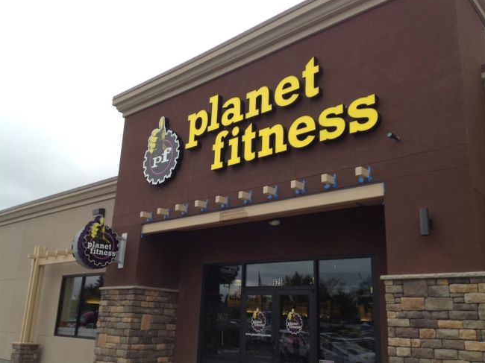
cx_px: 247
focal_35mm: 36
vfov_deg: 39.6
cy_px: 177
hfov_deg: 51.4
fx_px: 504
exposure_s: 1/420
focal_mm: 4.28
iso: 50
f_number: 2.4
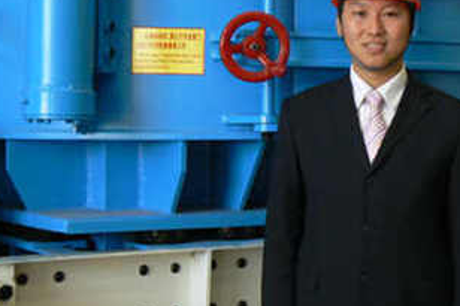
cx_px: 247
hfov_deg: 22.1
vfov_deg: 14.8
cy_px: 66
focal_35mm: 92
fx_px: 1175
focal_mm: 10.1
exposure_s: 1/60
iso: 100
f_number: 3.6
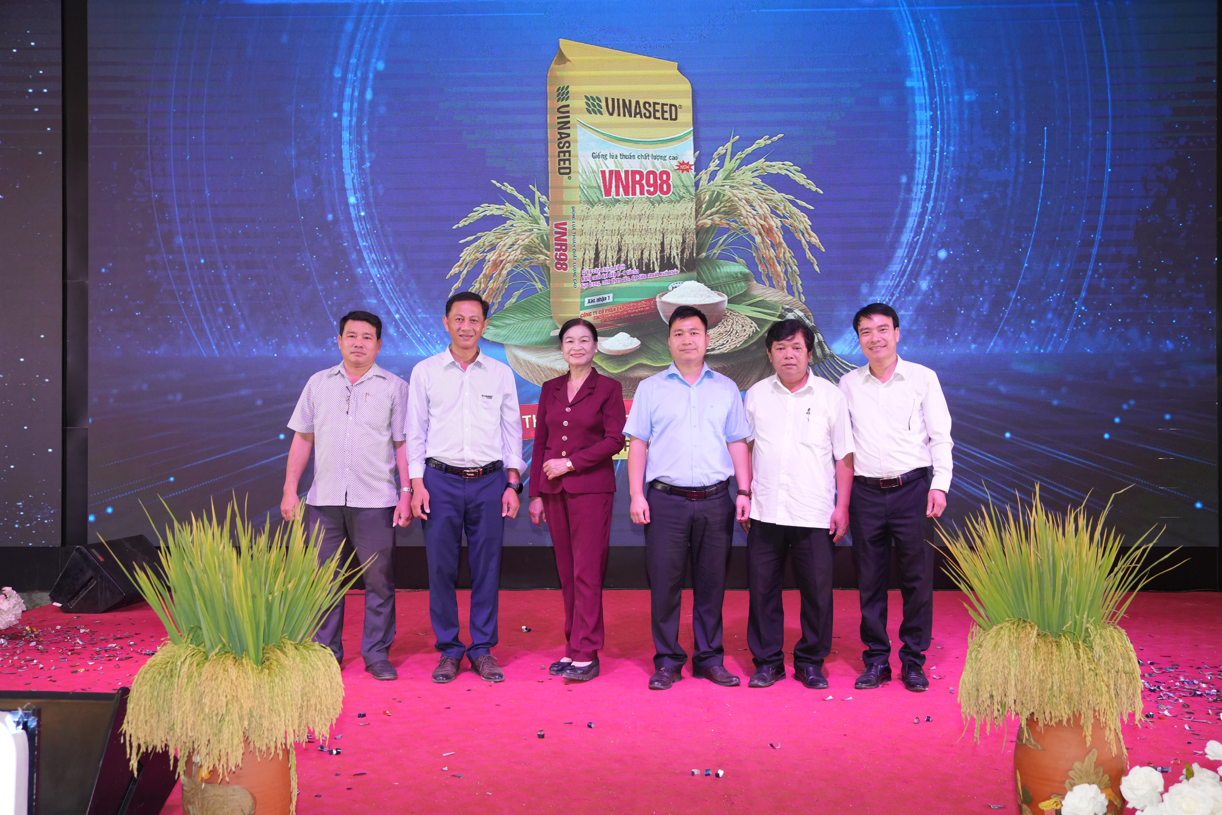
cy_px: 408
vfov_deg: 38.9
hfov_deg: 55.8
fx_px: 1154
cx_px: 611
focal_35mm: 34
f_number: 5.6
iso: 2000
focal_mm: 34
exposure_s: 1/200
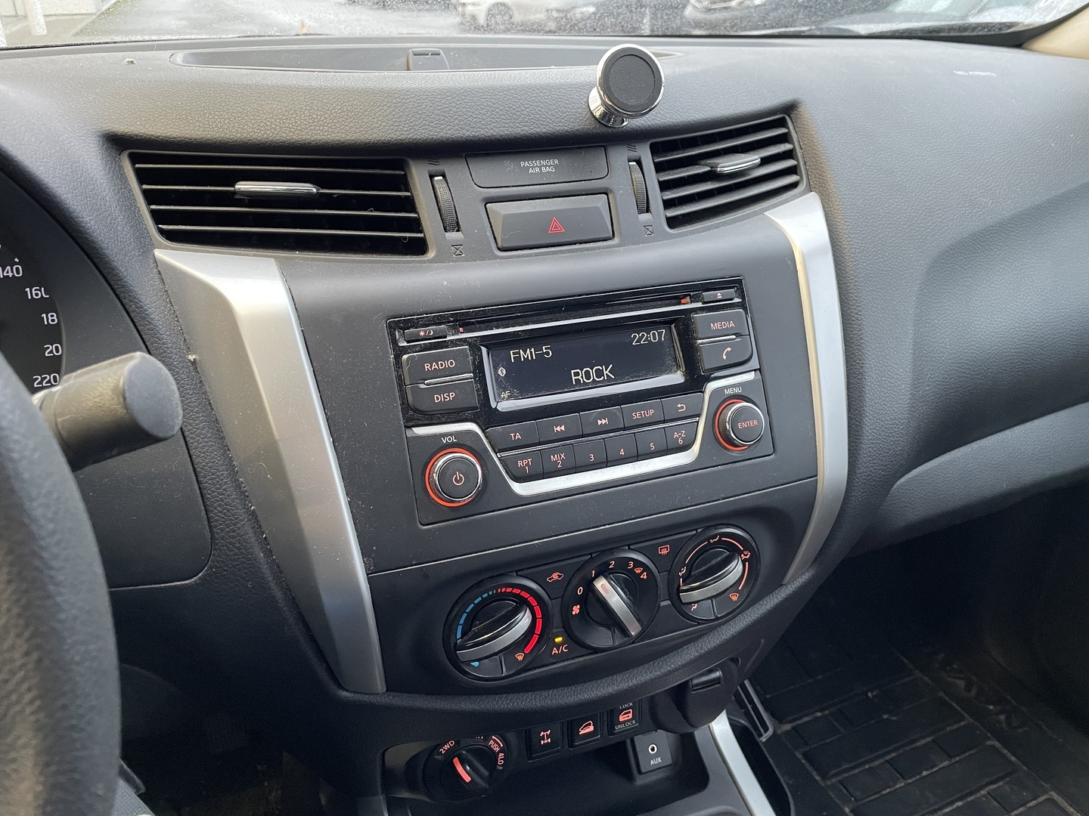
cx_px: 544
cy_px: 408
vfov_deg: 53.1
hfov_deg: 67.3
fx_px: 818
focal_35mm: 26
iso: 400
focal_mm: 4.2
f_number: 1.6
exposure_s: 1/60
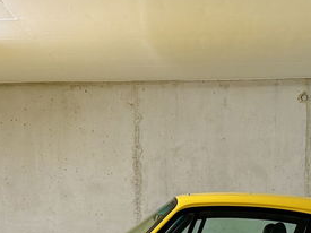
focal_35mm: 67
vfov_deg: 21.6
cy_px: 193
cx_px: 193
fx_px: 602
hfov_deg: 28.9
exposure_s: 1/100
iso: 250
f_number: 1.78
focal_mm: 6.76
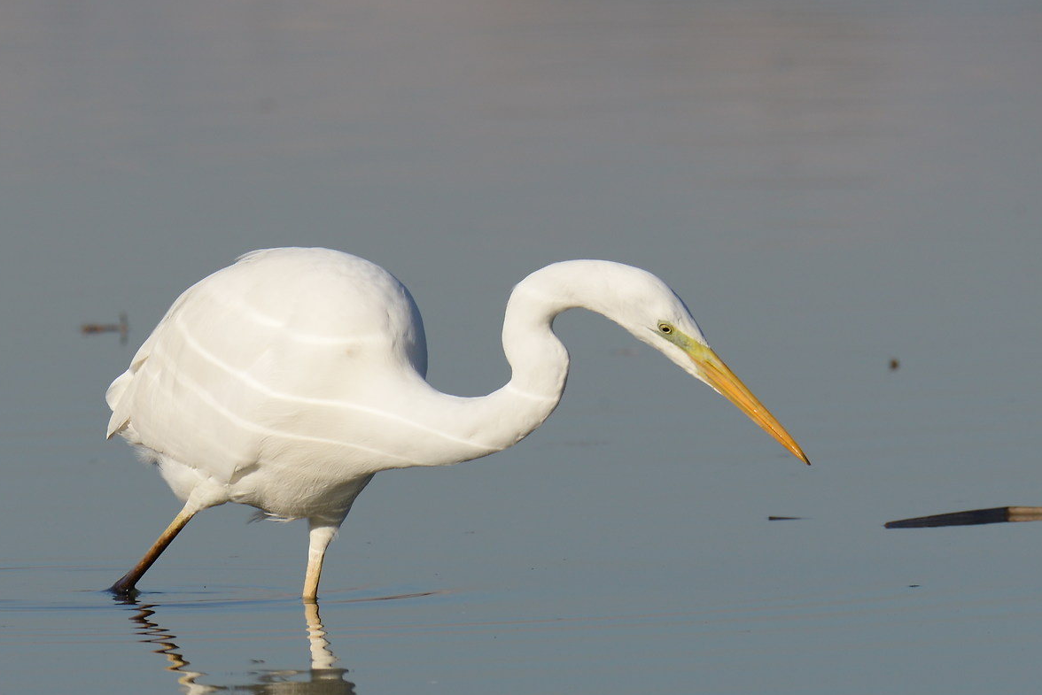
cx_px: 185
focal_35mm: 1020
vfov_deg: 1.3
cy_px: 692
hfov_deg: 2.0
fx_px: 29533
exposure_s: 1/1250
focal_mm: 500
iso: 400
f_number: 10
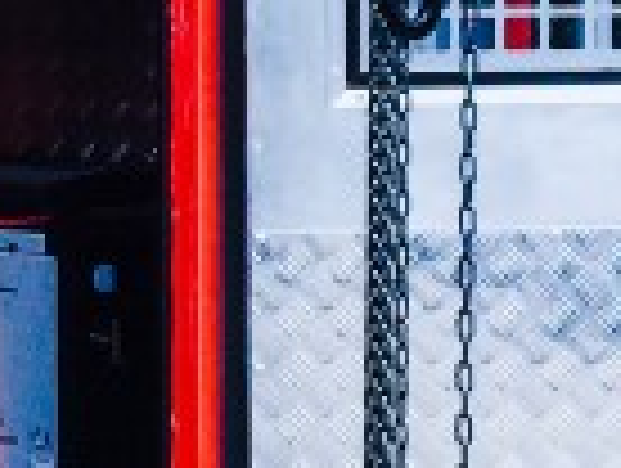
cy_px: 108
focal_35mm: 215
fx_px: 3864
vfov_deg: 6.9
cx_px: -630
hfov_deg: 8.7
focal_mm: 4.15
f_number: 2.2
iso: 32
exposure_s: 1/760
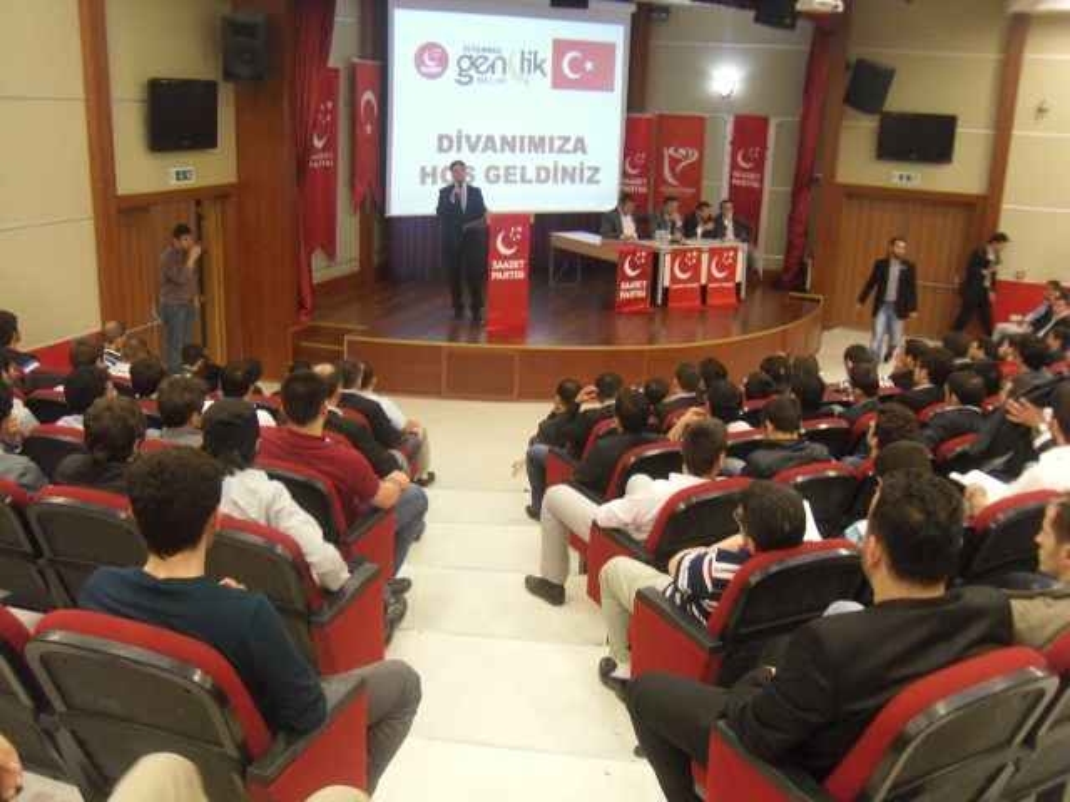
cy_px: 401
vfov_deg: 41.8
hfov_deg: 54.0
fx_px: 1051
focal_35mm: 34
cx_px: 535
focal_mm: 6
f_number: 2.8
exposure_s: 1/14
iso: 400
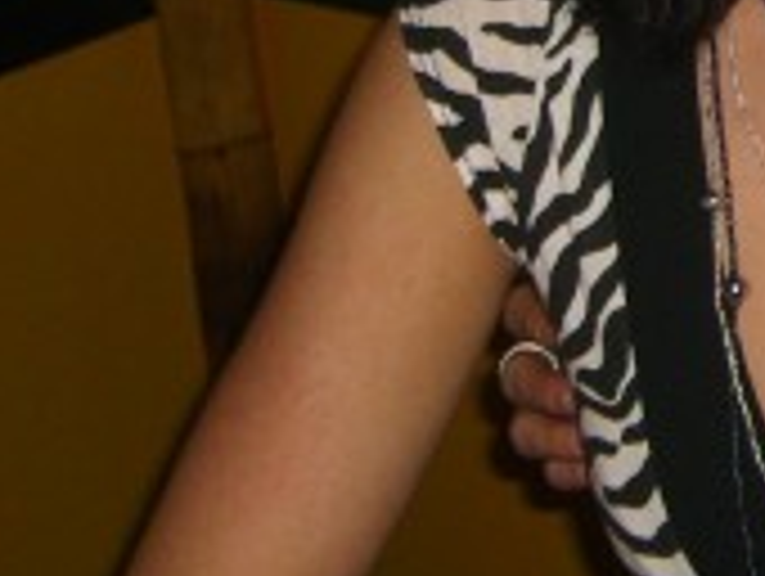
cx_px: 1017
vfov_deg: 11.0
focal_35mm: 134
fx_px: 2966
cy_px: -45
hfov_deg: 14.1
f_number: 2.8
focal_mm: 7.9
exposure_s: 1/60
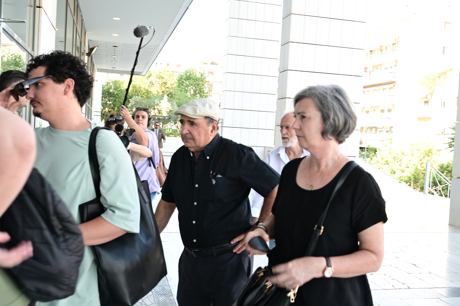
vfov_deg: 34.2
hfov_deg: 49.6
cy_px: 153
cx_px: 230
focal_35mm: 39
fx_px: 498
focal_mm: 39
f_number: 6.3
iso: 400
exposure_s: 1/80
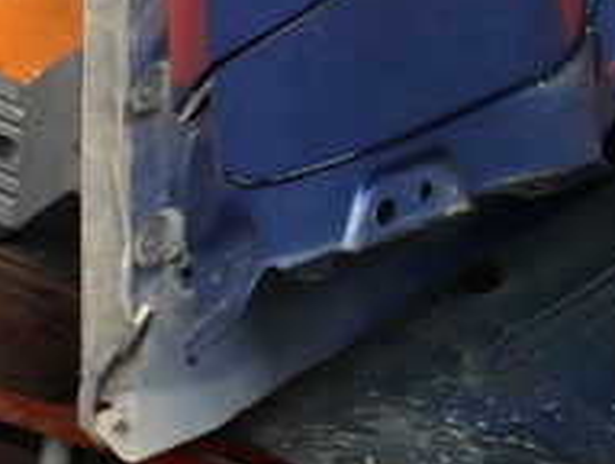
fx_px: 1673
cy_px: 13
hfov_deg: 18.9
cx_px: 856
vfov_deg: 15.5
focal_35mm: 94
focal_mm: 5.4
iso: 100
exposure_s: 1/160
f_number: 3.2
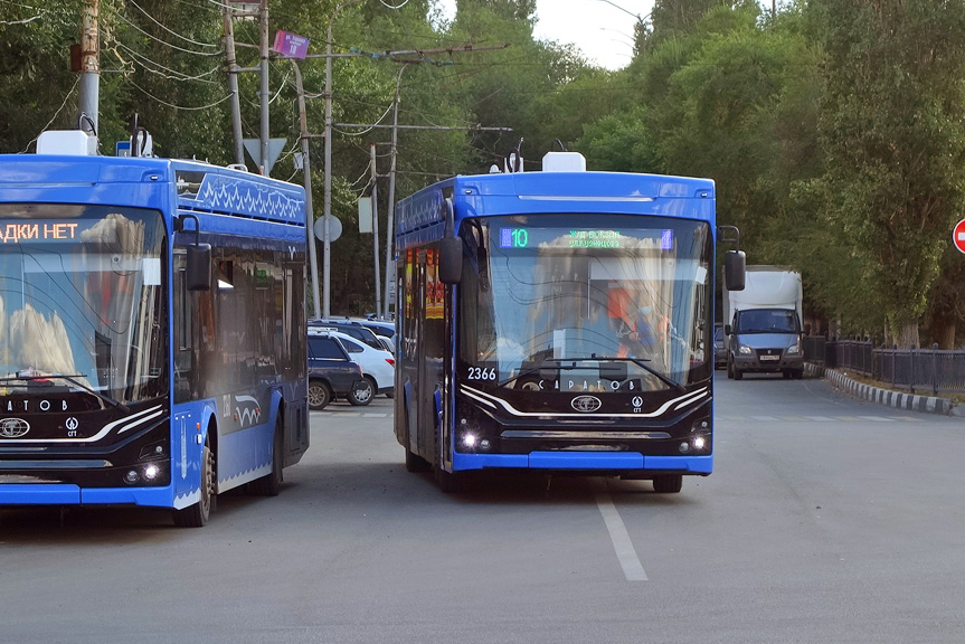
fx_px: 3727
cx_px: 329
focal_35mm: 139
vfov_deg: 9.9
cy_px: 229
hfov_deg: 14.7
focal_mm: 37.1
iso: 125
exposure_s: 1/160
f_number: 5.6
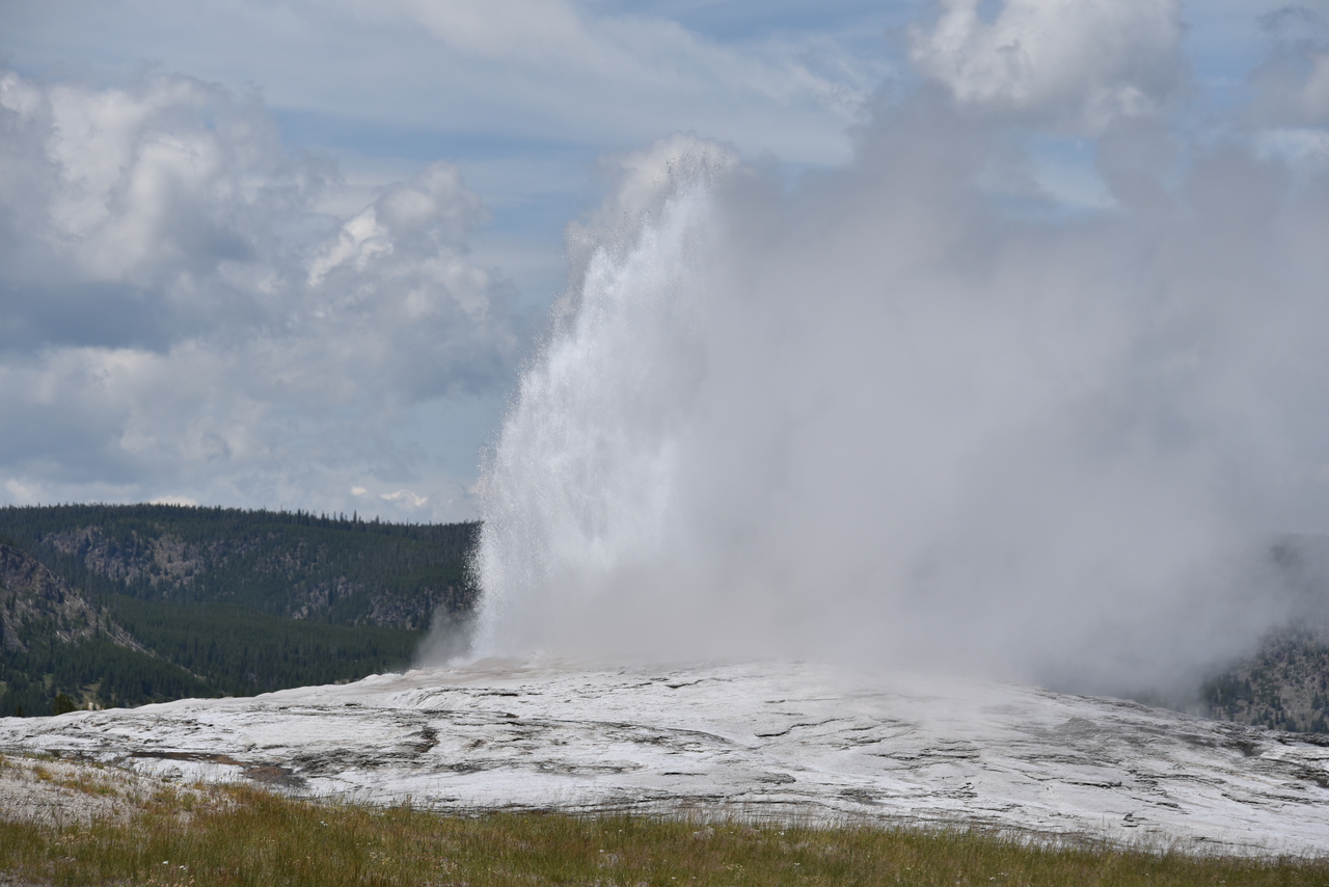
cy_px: 444
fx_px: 6277
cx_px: 664
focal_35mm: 170
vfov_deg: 8.1
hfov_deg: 12.1
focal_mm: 170
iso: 100
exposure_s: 1/400
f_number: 10
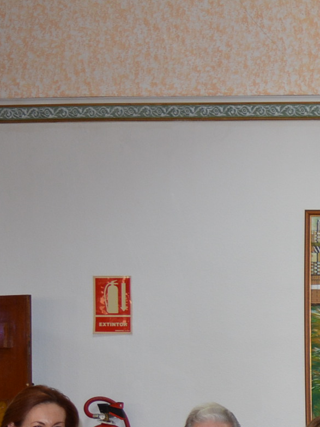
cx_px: 729
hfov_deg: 10.3
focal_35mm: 127
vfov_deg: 15.0
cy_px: 510
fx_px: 1564
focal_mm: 23
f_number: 4
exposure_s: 1/60
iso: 400
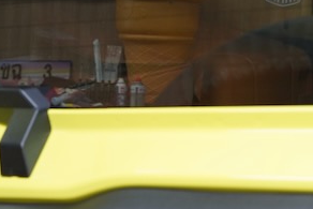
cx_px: 334
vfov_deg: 11.4
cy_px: 27
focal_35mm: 120
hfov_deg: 16.6
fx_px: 1044
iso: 1600
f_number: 4
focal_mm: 35
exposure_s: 1/160
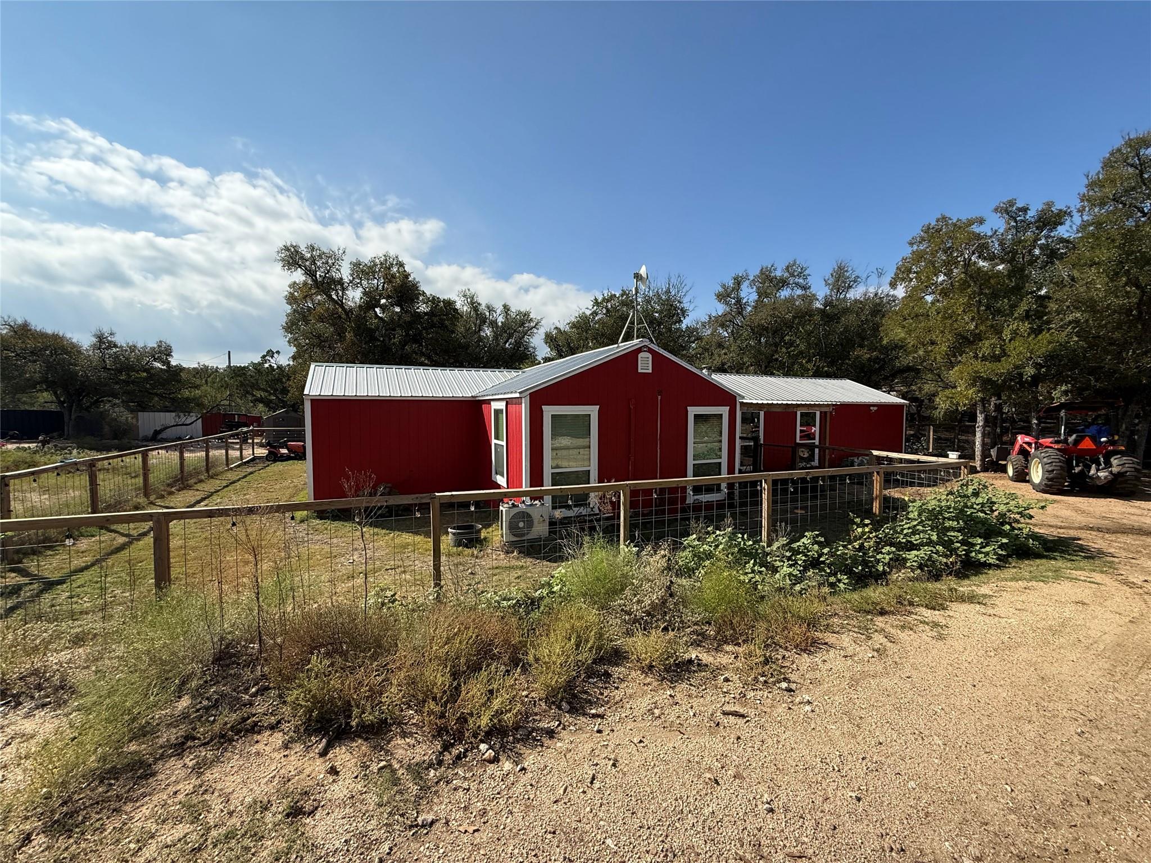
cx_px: 576
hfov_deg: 102.1
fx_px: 466
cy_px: 432
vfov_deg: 85.7
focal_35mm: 14
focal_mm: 2.22
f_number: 2.2
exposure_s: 1/2506
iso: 80
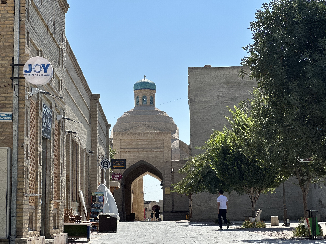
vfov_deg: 19.1
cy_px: 122
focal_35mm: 77
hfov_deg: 25.3
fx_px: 725
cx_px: 163
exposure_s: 1/968
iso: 32
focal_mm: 9
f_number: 2.8
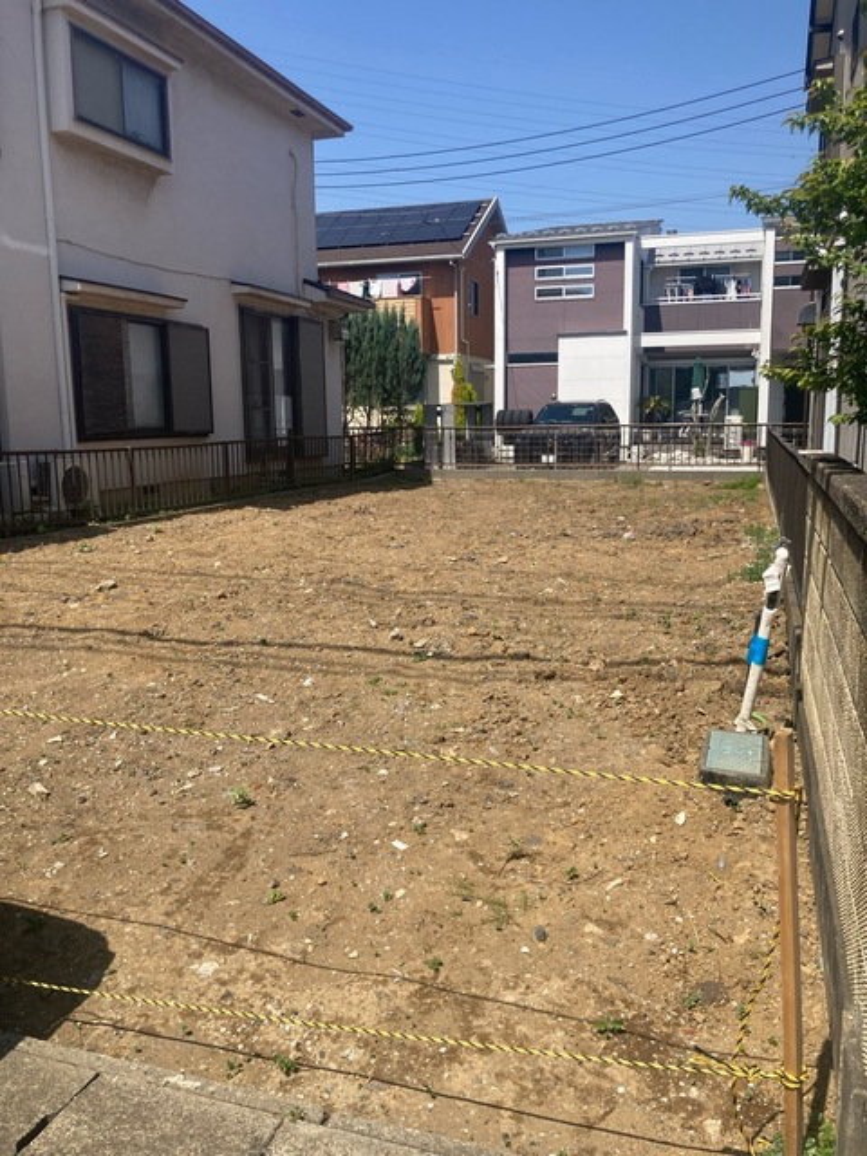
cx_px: 434
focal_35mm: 28
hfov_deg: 49.7
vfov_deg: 63.4
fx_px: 935
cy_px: 578
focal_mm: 3.99
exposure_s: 1/2114
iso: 20
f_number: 1.8
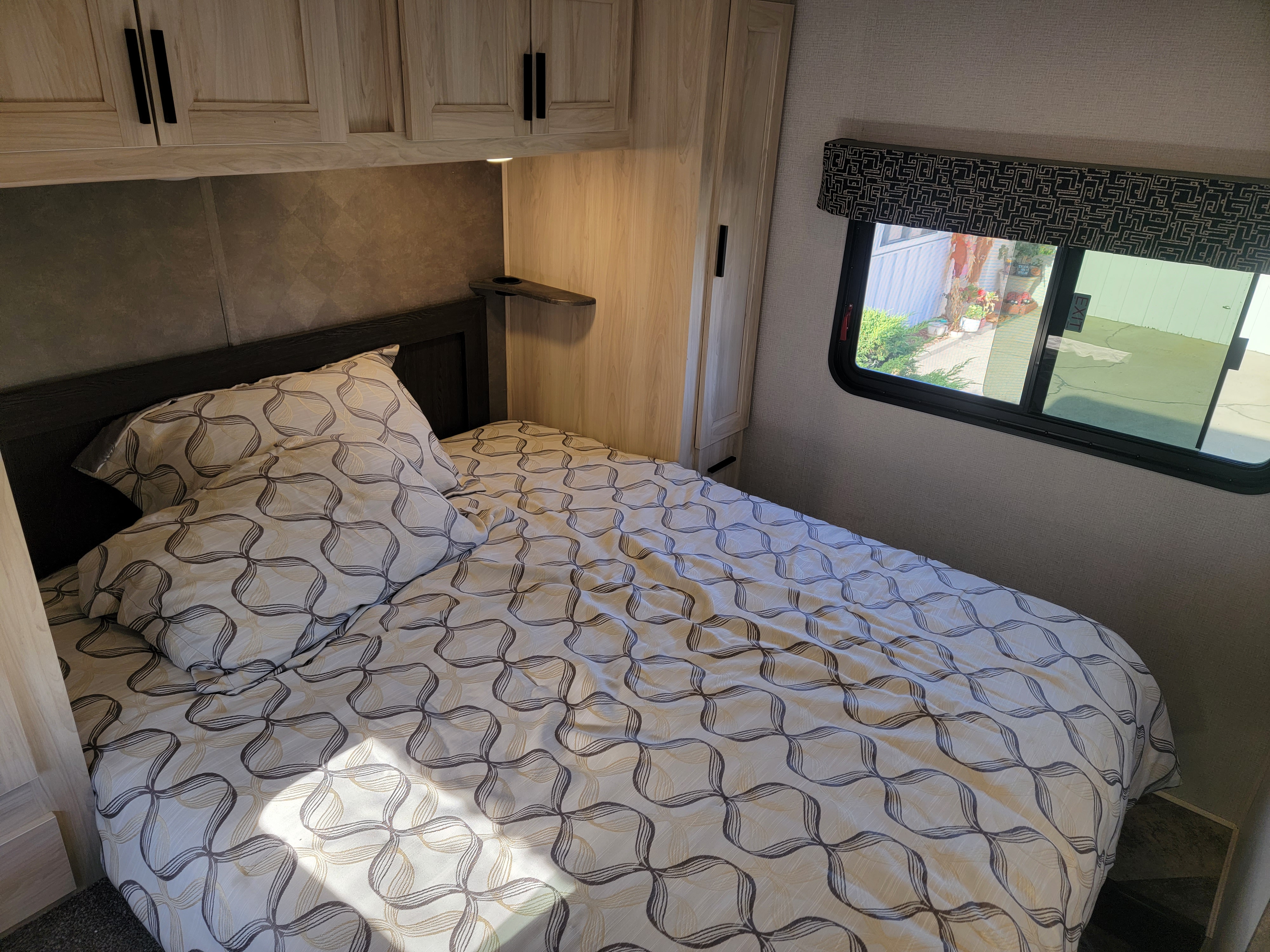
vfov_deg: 56.8
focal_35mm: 24
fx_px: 881
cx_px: 635
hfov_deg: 71.6
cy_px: 476
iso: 64
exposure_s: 1/119
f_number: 1.8
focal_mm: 6.7
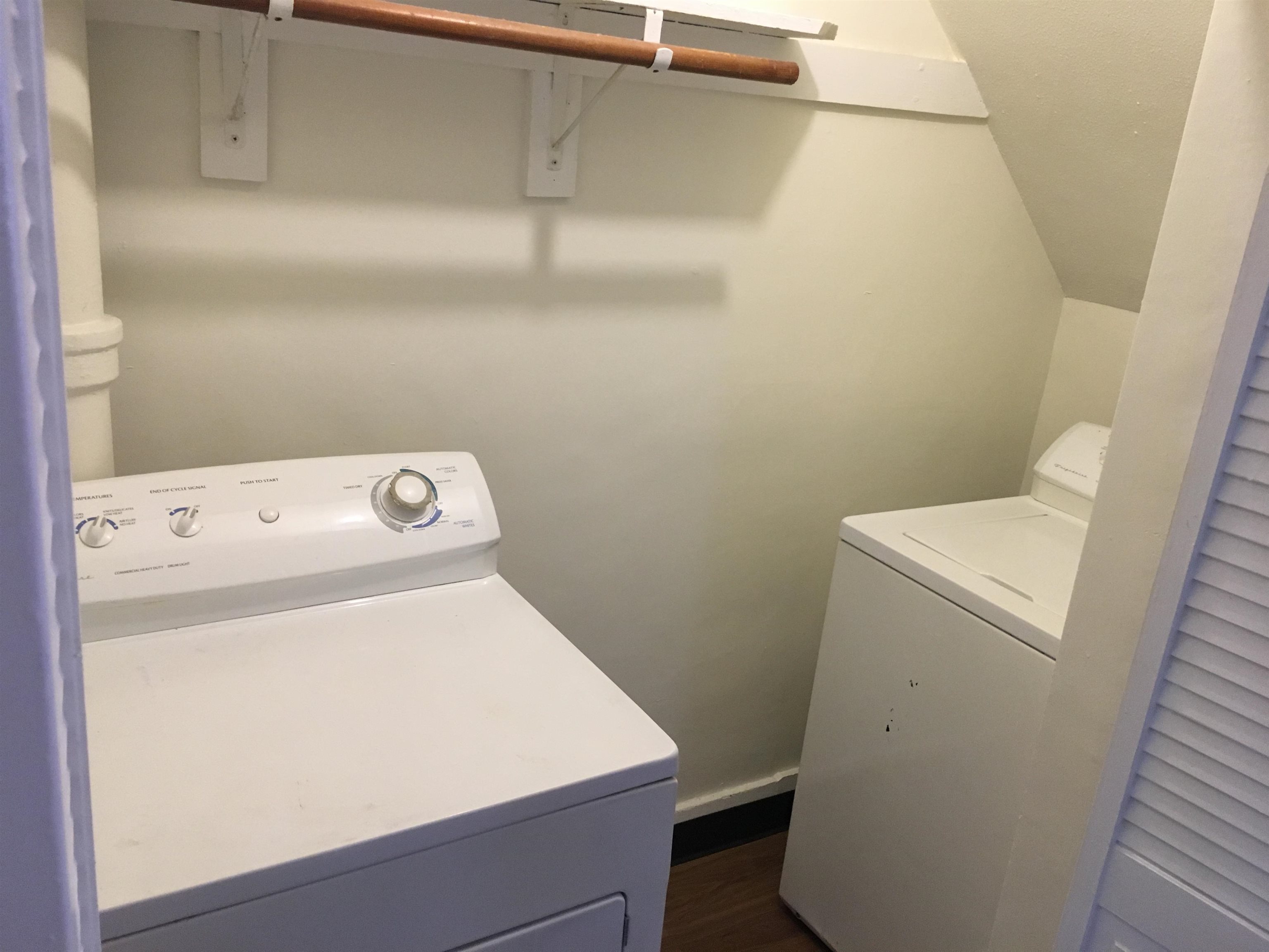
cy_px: 476
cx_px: 634
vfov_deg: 48.2
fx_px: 1063
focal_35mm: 29
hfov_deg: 61.7
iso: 125
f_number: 2.2
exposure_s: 1/30
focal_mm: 4.15
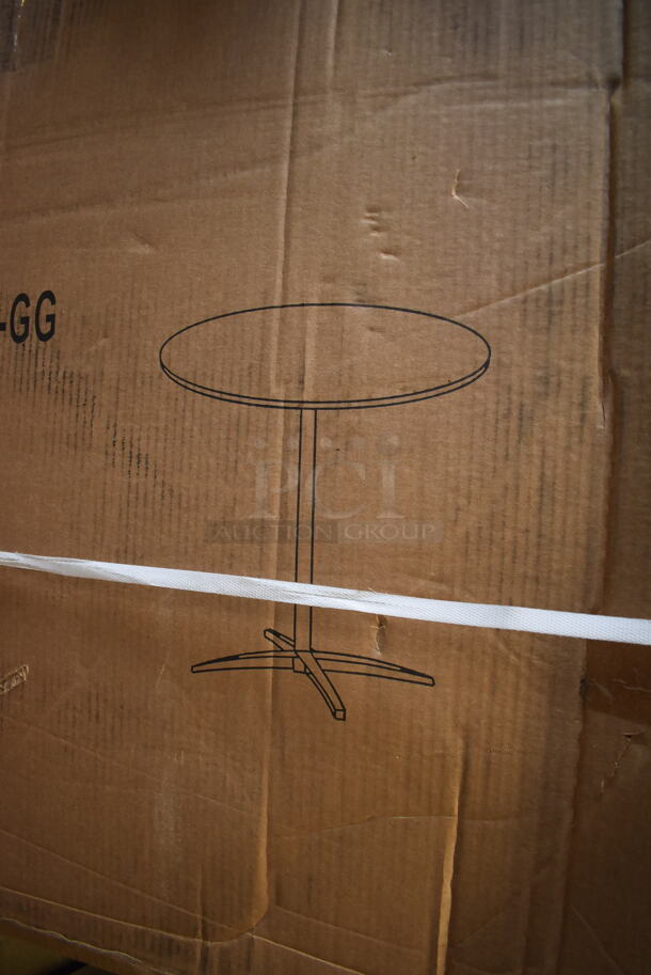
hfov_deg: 48.0
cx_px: 326
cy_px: 488
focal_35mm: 27
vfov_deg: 67.3
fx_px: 731
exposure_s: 1/125
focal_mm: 18
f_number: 3.5
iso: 1100
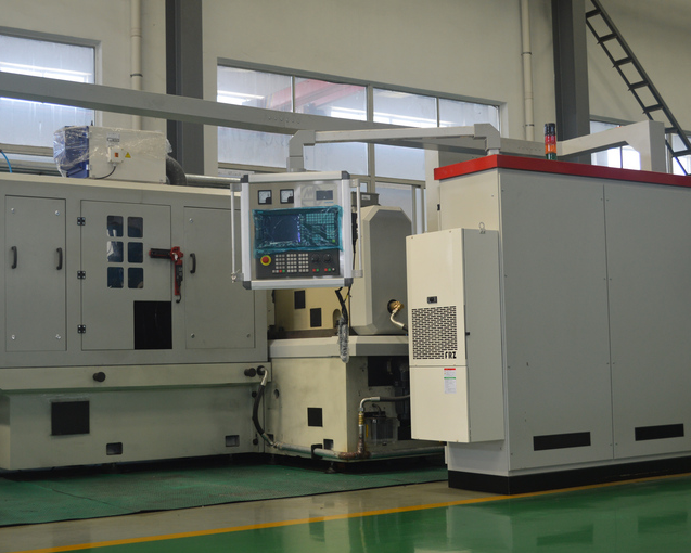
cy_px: 271
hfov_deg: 35.3
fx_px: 1084
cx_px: 318
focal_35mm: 53
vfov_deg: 28.6
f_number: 4.5
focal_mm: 30
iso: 400
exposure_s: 1/60
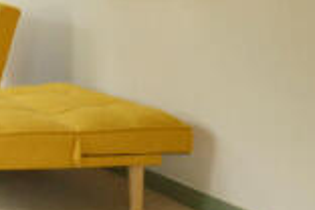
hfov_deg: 18.1
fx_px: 718
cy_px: -32
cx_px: -291
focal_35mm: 82
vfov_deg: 16.1
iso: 200
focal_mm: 13
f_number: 8
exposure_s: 1/40
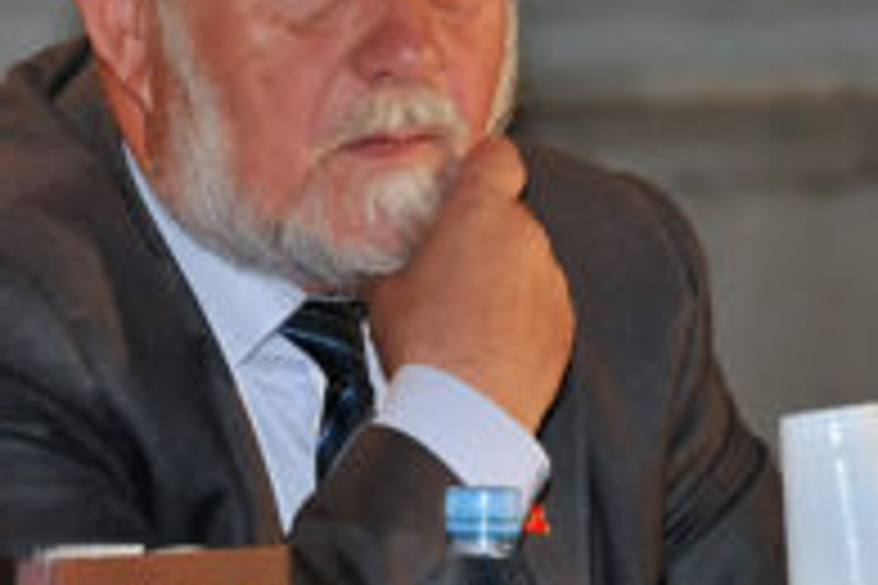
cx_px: 527
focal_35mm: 768
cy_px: 248
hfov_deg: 2.7
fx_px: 18729
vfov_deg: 1.8
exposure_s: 1/125
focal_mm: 200
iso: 1000
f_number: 5.6
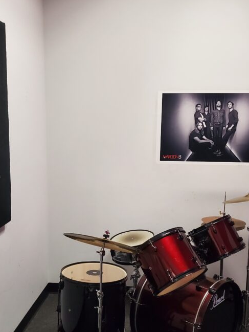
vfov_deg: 45.5
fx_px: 393
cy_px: 199
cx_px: 111
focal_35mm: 41
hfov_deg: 35.1
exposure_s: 1/40
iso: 400
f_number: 1.5
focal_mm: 4.3
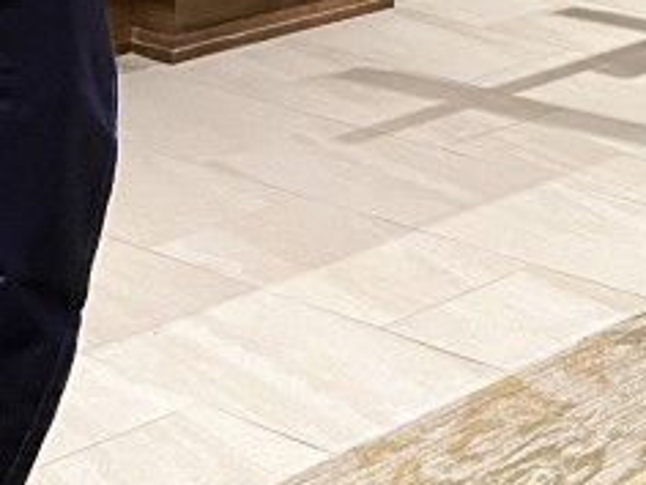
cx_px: 1314
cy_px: -364
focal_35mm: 113
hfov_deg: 14.4
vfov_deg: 12.1
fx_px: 2109
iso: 400
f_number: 1.6
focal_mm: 5.1
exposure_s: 1/40
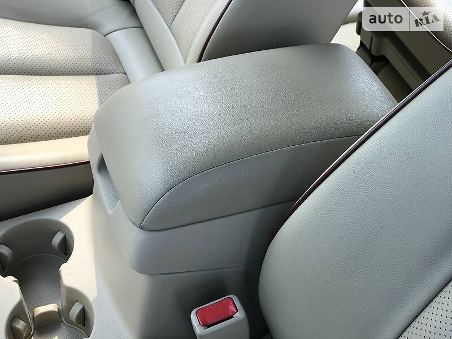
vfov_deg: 25.7
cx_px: 226
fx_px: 744
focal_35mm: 57
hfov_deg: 33.8
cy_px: 170
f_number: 2.8
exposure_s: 1/119
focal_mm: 6.6
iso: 20
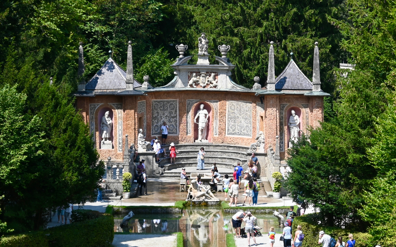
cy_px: 120
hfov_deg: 15.9
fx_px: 1414
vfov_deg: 10.0
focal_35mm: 131
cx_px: 234
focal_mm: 50
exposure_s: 1/320
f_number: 6.3
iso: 100
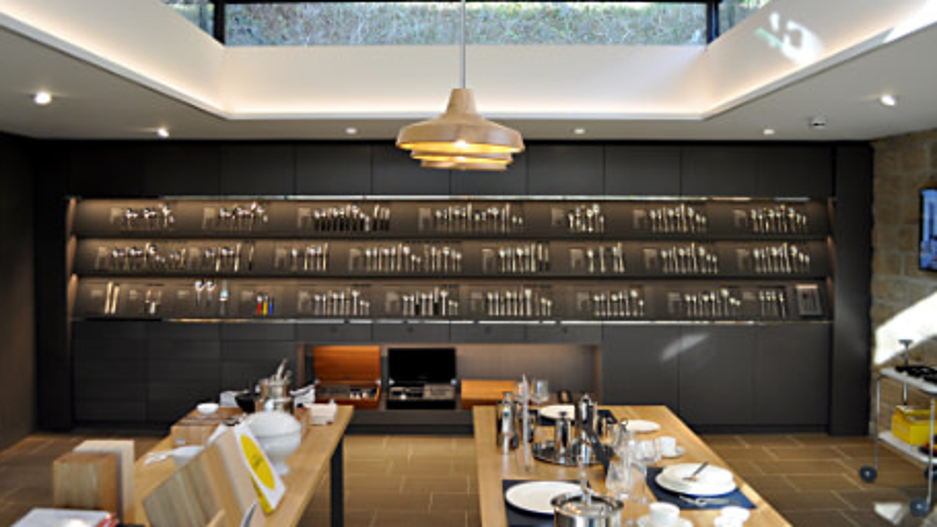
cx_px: 463
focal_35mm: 33
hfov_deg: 59.5
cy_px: 222
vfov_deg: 35.6
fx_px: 820
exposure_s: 1/40
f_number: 3.8
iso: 200
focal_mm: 20
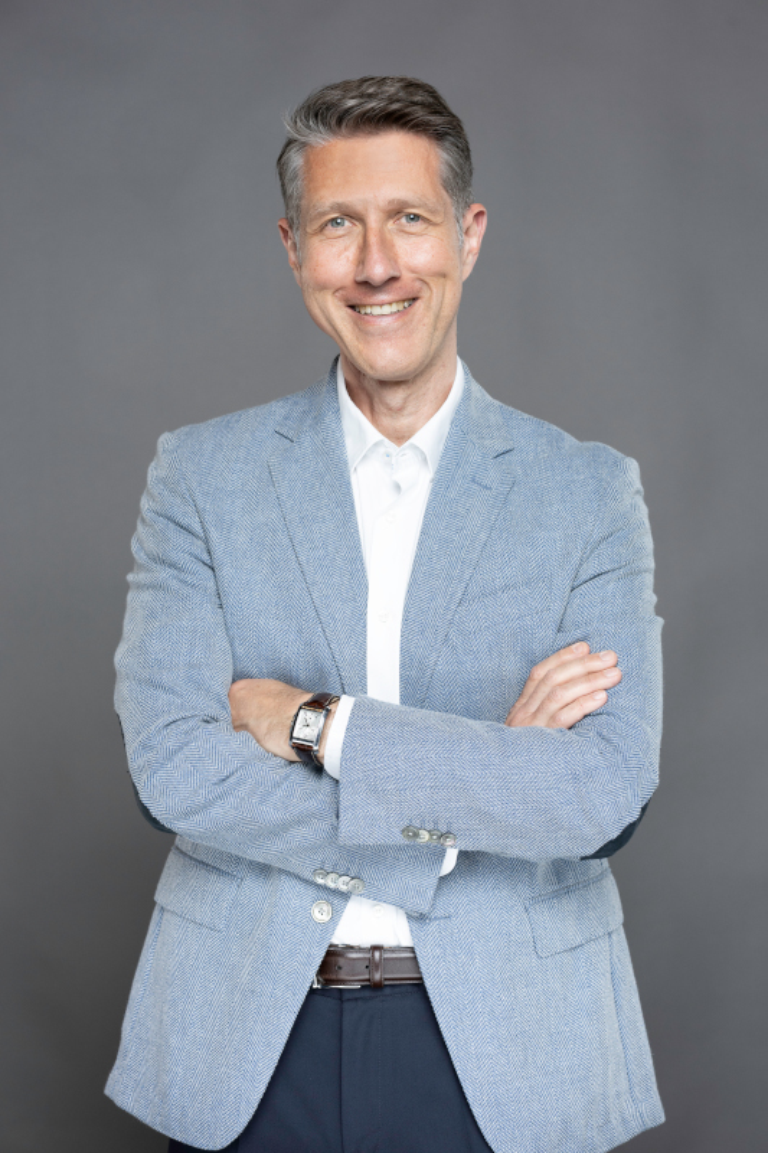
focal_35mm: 105
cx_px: 384
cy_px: 576
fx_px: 3361
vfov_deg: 19.5
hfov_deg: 13.0
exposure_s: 1/125
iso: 400
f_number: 6.3
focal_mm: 105
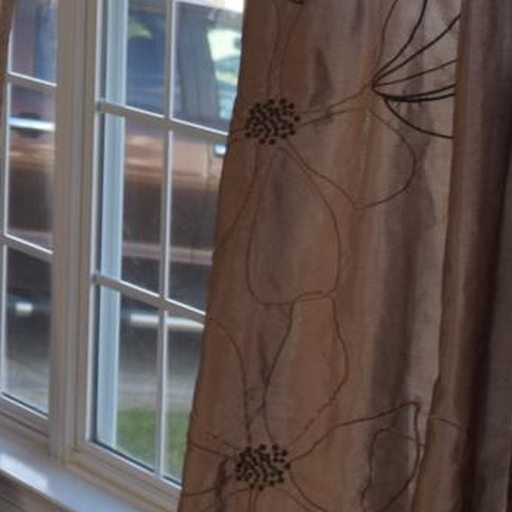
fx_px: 2636
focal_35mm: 158
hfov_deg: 10.0
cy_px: -236
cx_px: -611
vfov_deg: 10.7
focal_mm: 21
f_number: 5.6
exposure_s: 1/125
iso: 320
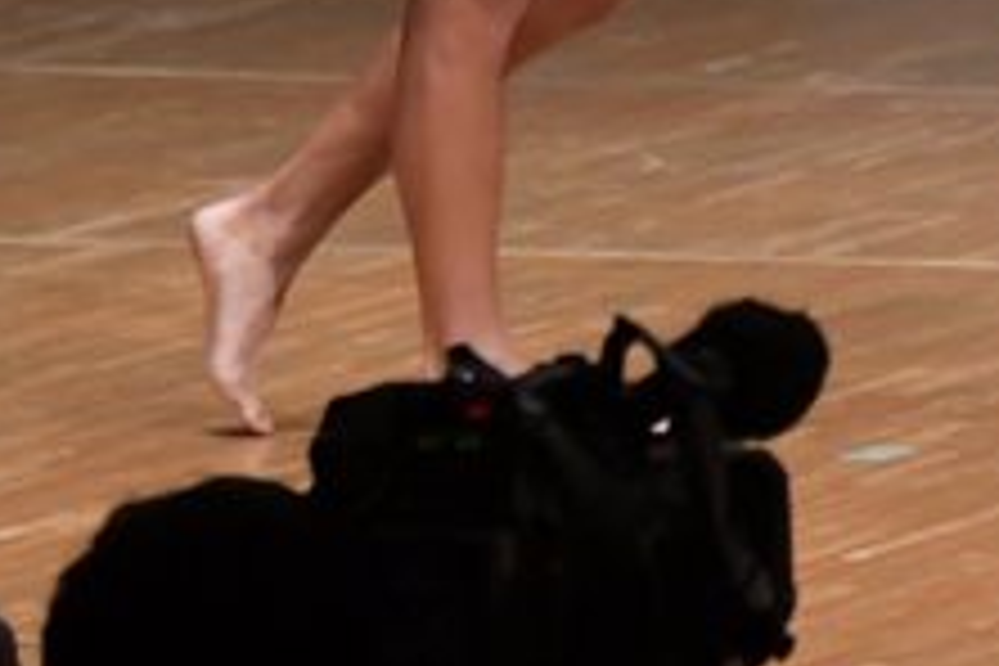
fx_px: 24723
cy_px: -310
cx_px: 938
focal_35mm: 891
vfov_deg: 1.5
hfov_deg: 2.3
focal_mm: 170
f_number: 5.6
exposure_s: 1/400
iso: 6400
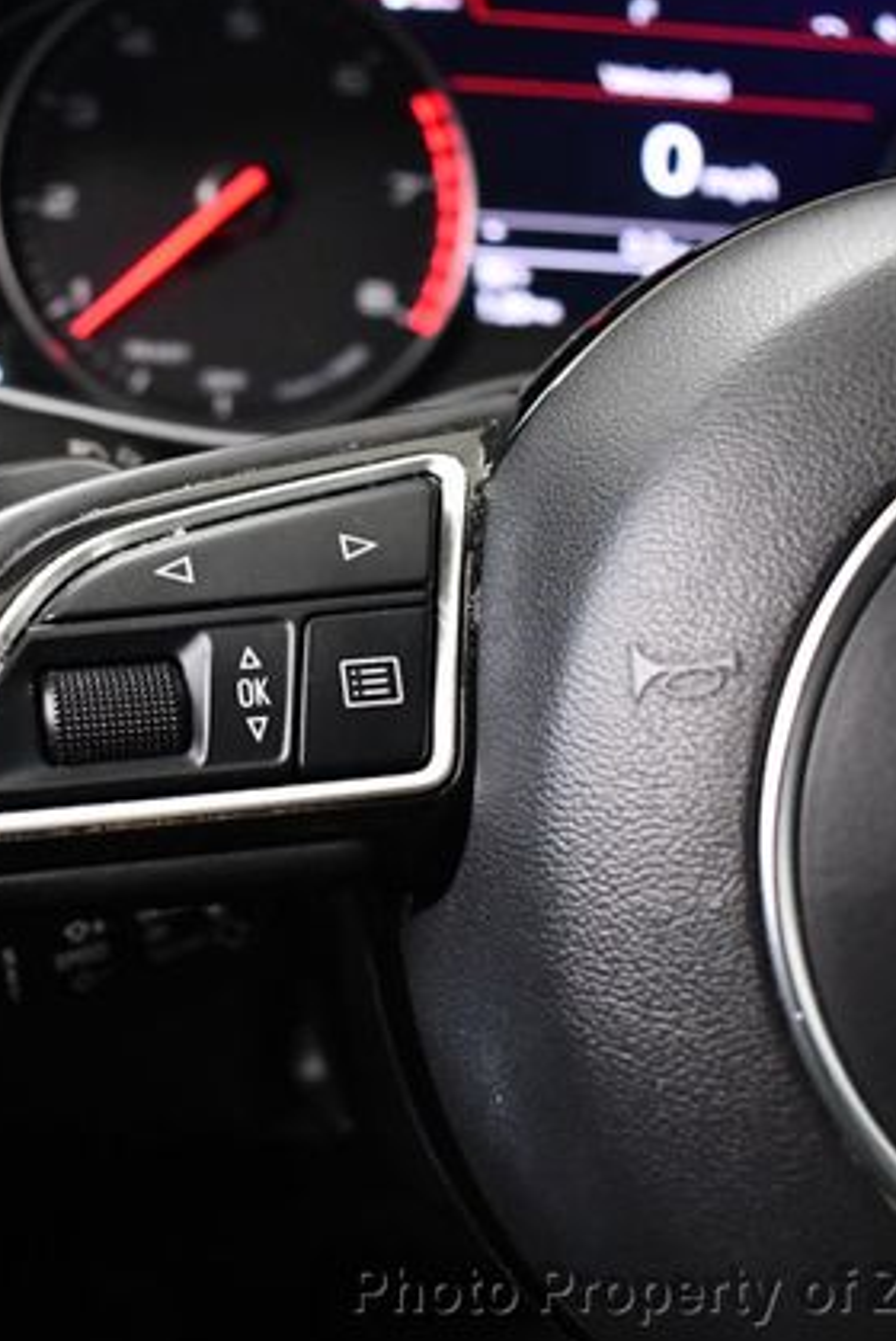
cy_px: 666
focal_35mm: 55
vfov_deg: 36.2
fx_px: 2050
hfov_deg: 24.6
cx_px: 310
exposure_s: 1/80
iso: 3200
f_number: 3.5
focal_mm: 18
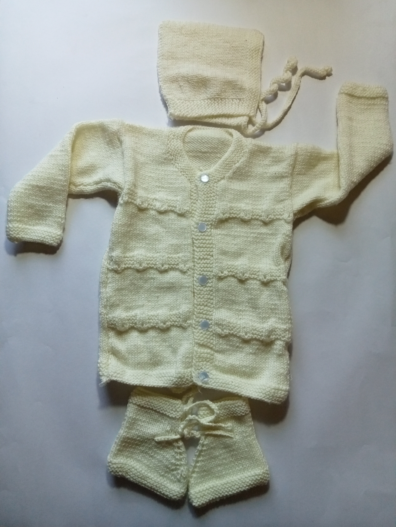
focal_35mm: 28
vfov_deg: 63.4
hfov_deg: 49.7
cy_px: 264
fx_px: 427
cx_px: 198
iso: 193
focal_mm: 3.46
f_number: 2.2
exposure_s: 1/100
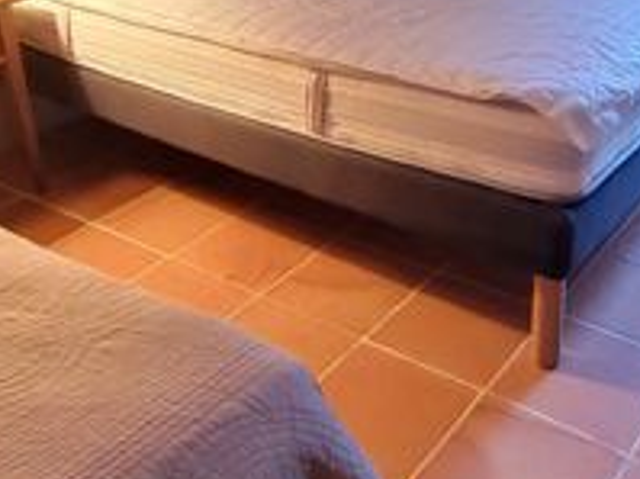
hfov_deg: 40.8
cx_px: 426
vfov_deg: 30.0
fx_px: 850
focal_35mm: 46
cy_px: 35
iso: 640
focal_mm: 1.74
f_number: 2.2
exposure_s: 1/33
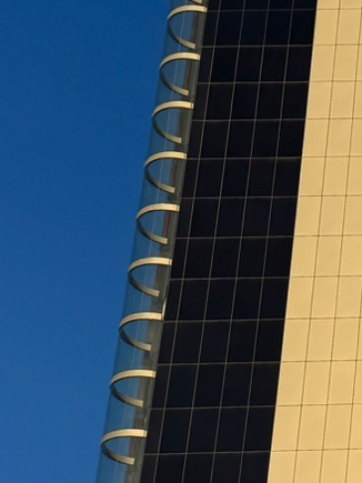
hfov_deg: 11.7
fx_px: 1576
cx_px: 733
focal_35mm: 113
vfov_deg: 17.2
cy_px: 419
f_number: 1.78
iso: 80
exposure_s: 1/7353
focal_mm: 6.76
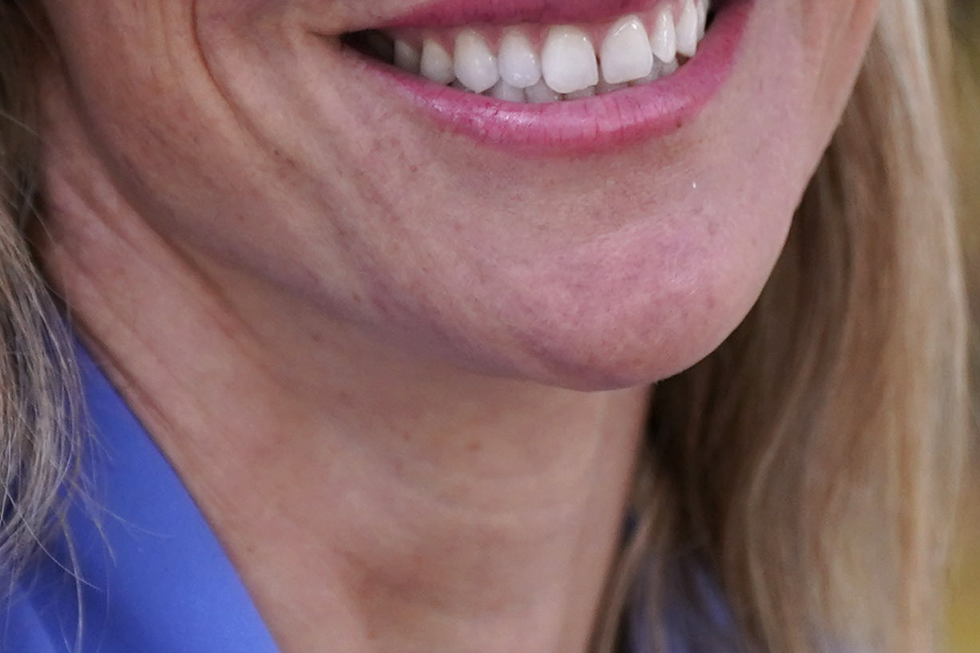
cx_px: 236
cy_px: 78
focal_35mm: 528
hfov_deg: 3.9
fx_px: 14372
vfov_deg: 2.6
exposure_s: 1/200
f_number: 2.8
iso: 800
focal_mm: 108
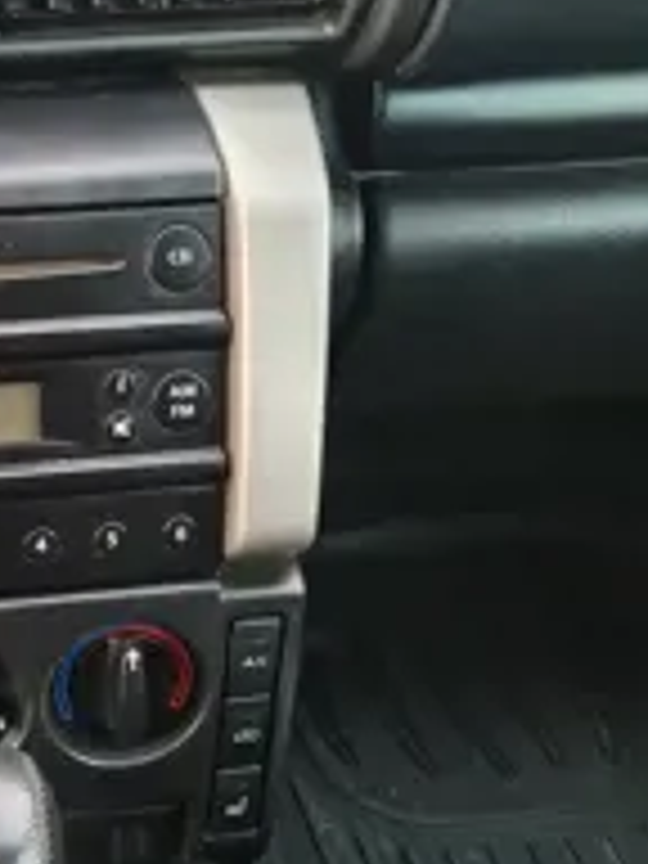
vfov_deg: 36.6
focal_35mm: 52
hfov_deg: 26.6
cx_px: 9
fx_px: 1298
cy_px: 531
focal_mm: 7
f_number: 1.8
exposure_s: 1/25
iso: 800
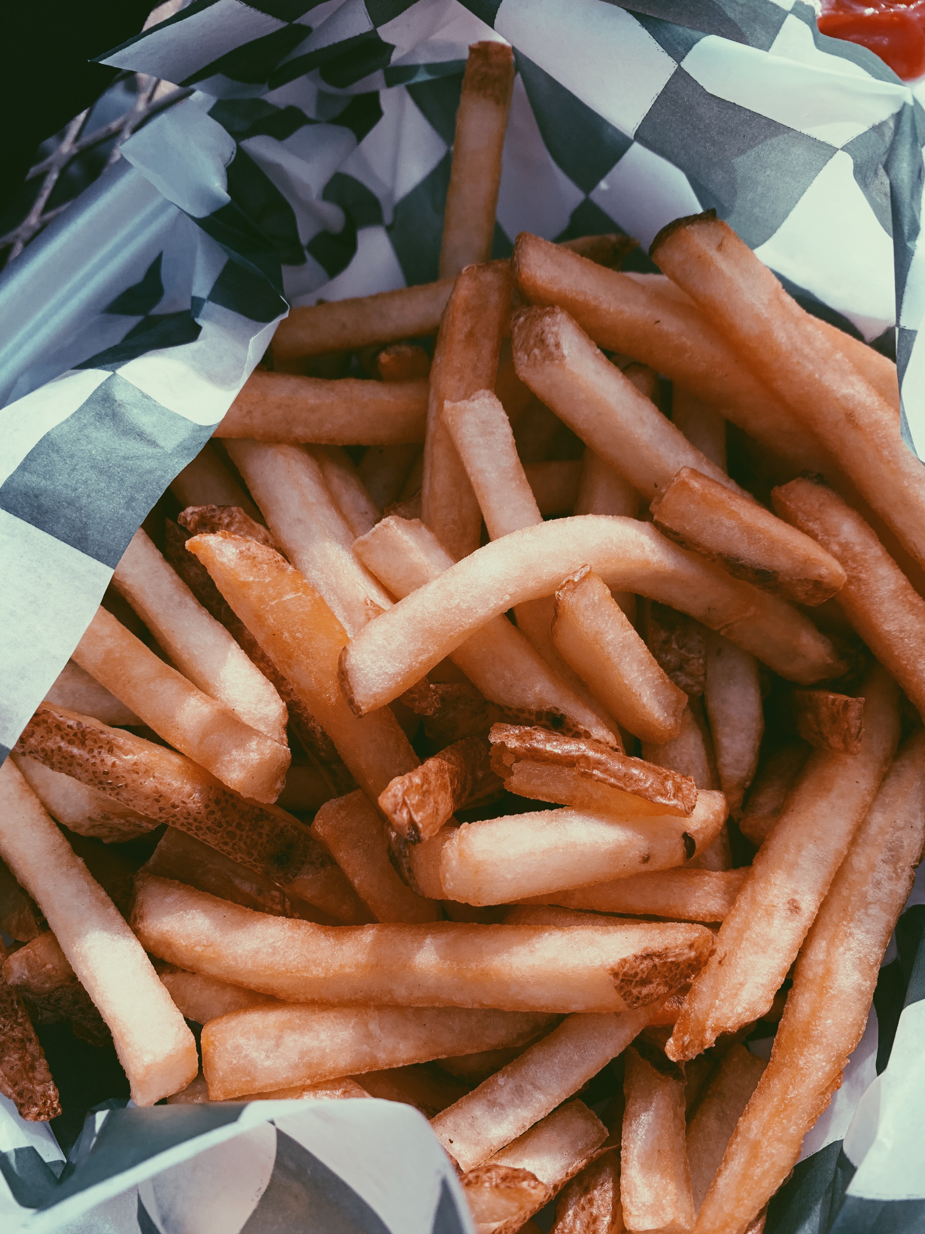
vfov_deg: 67.3
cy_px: 617
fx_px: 926
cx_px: 462
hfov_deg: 53.1
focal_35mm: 26
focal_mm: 4.25
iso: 25
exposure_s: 1/1368
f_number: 1.8
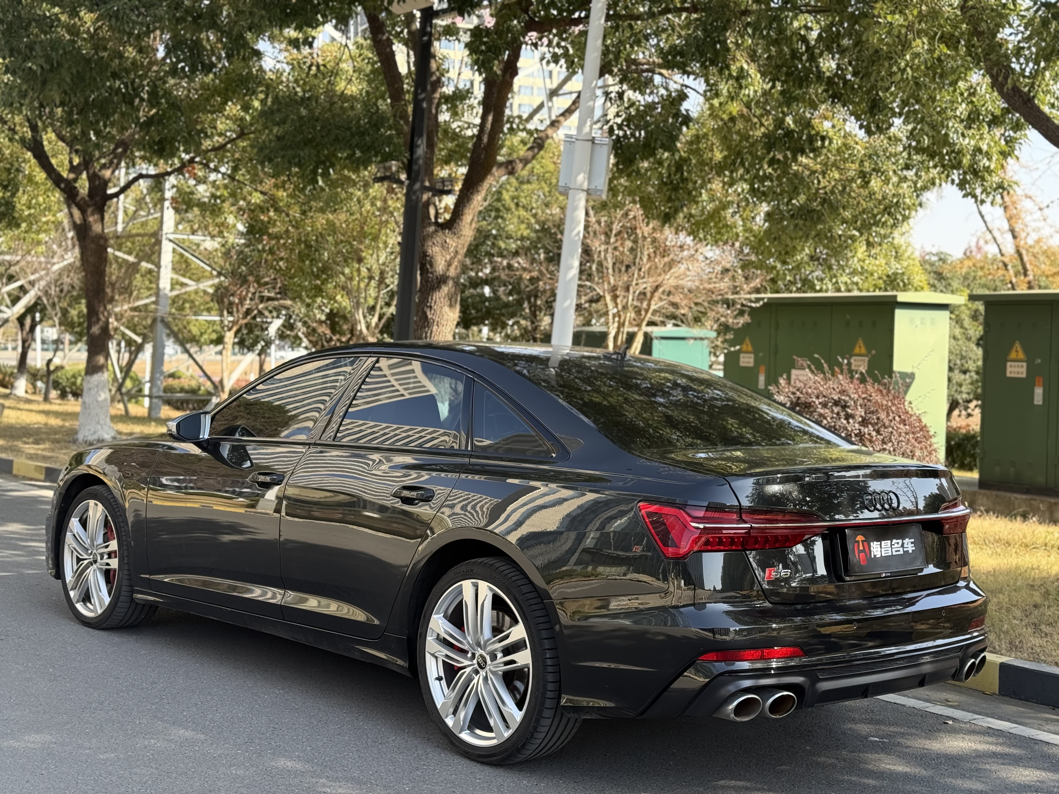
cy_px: 397
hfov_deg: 39.7
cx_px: 530
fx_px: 1468
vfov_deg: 30.3
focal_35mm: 48
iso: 80
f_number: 1.78
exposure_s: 1/706
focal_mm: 6.76
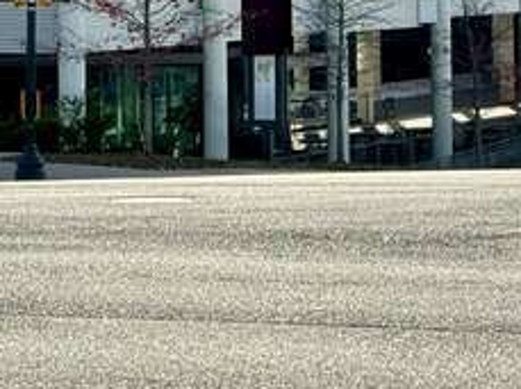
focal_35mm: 168
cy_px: 109
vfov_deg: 8.8
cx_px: 455
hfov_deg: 11.7
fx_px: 2525
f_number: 1.78
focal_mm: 6.86
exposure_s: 1/5376
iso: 64
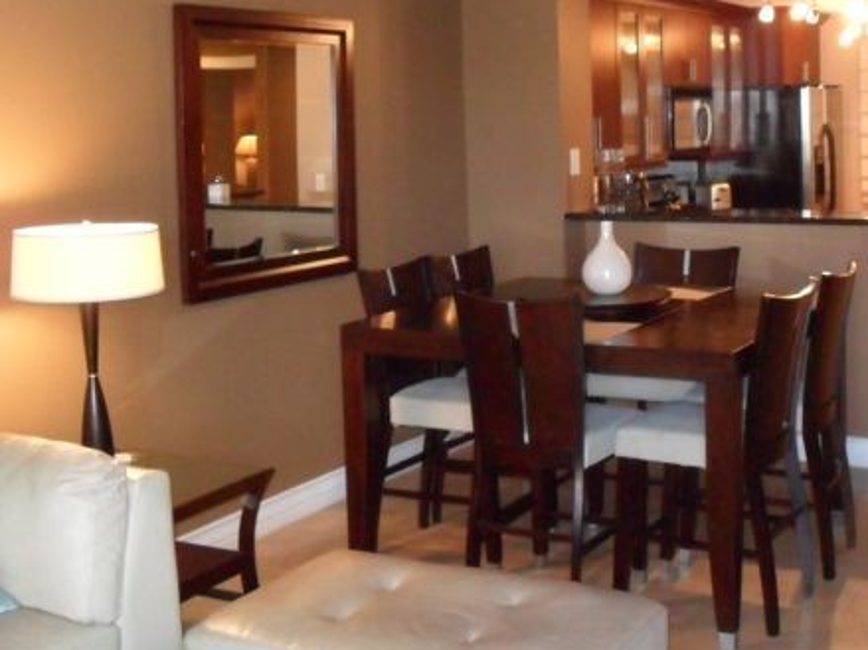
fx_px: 1278
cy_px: 251
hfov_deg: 37.3
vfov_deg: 28.5
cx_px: 538
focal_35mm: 51
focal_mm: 6.3
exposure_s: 1/45
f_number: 3
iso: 480
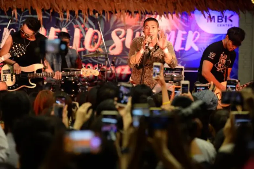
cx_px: 127
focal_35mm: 135
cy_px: 84
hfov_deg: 15.2
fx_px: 952
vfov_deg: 10.1
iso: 1250
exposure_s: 1/320
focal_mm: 135
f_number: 3.2
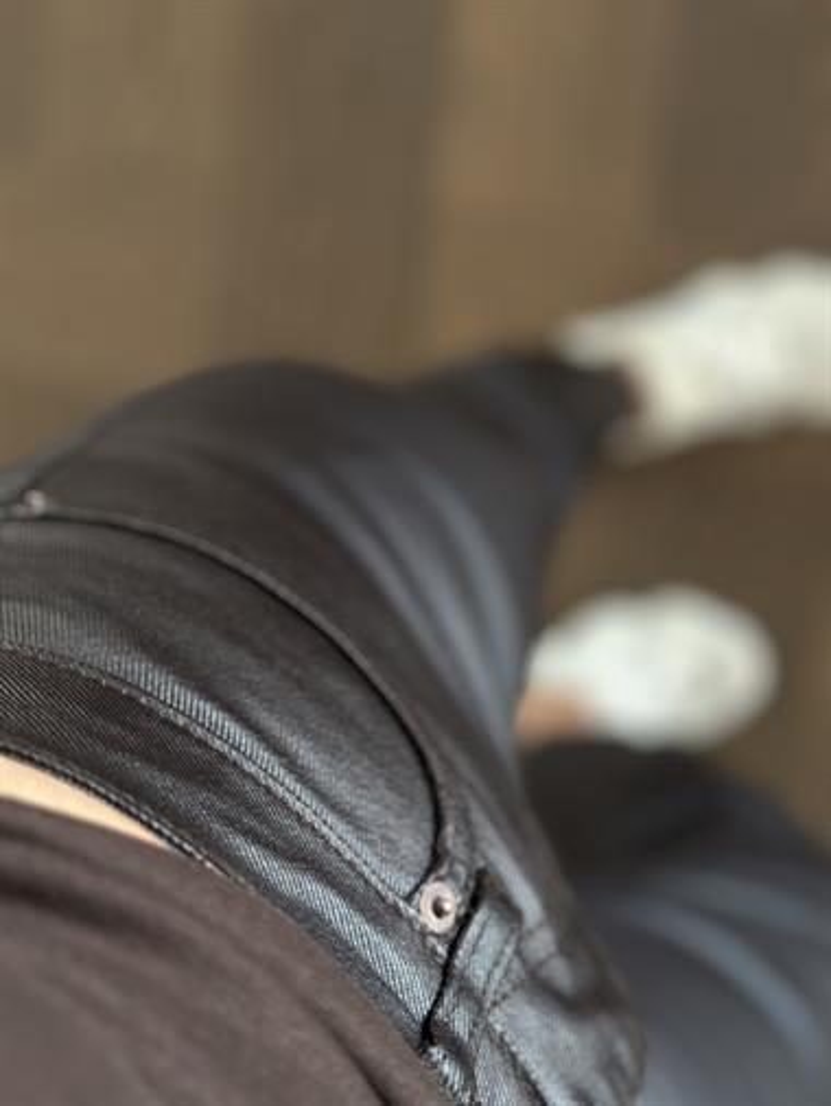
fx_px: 1535
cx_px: 416
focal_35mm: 48
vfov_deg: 39.6
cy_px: 553
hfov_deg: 30.3
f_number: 1.78
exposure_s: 1/30
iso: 800
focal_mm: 6.86
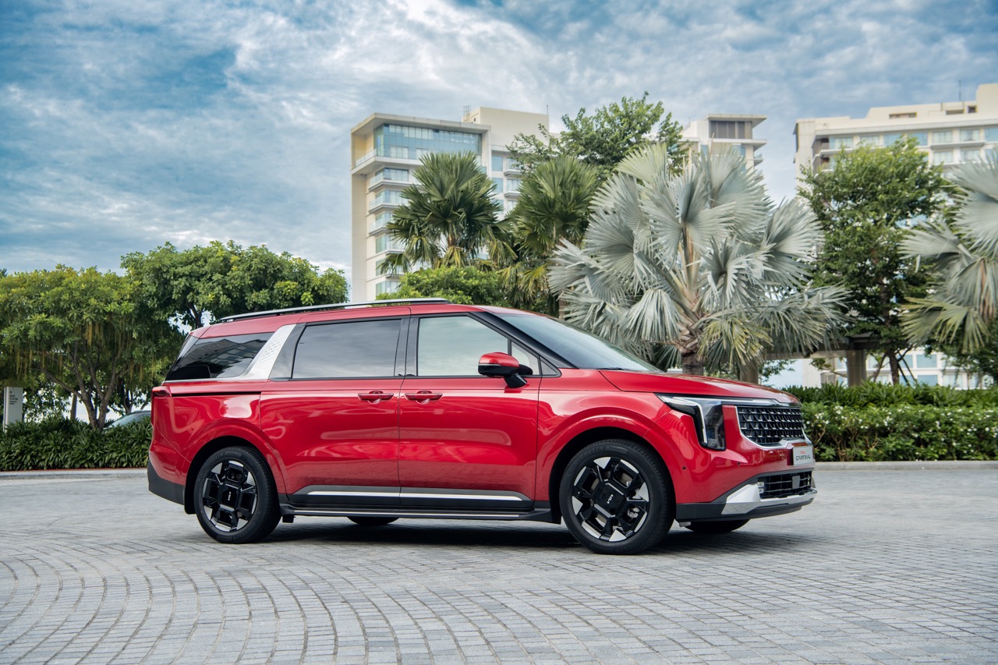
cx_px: 499
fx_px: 1247
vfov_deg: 29.9
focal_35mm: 45
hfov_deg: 43.6
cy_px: 332
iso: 320
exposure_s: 1/60
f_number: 5.6
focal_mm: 45
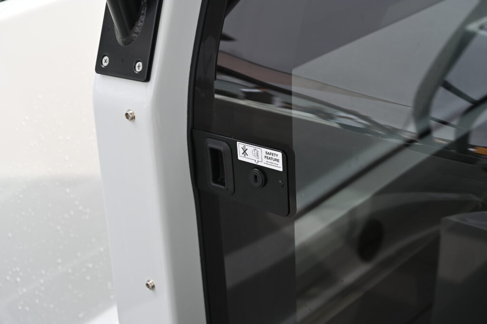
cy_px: 162
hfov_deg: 39.6
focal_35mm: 50
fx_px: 676
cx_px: 244
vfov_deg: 26.9
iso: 200
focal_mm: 50
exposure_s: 1/250
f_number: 5.6
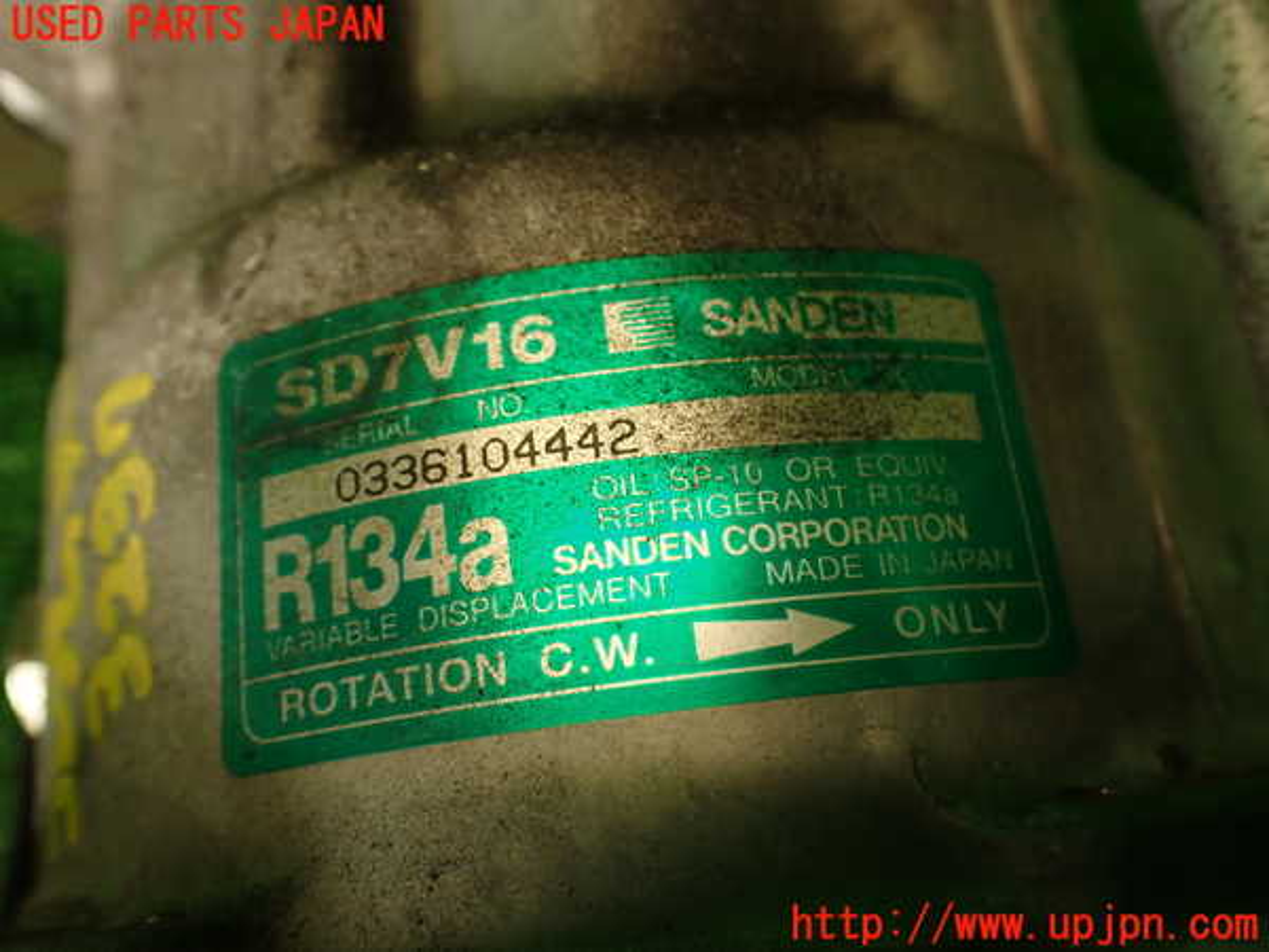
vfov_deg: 44.2
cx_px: 634
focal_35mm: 32
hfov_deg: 56.8
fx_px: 1173
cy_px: 476
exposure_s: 1/60
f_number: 2.4
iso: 100
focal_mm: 5.79
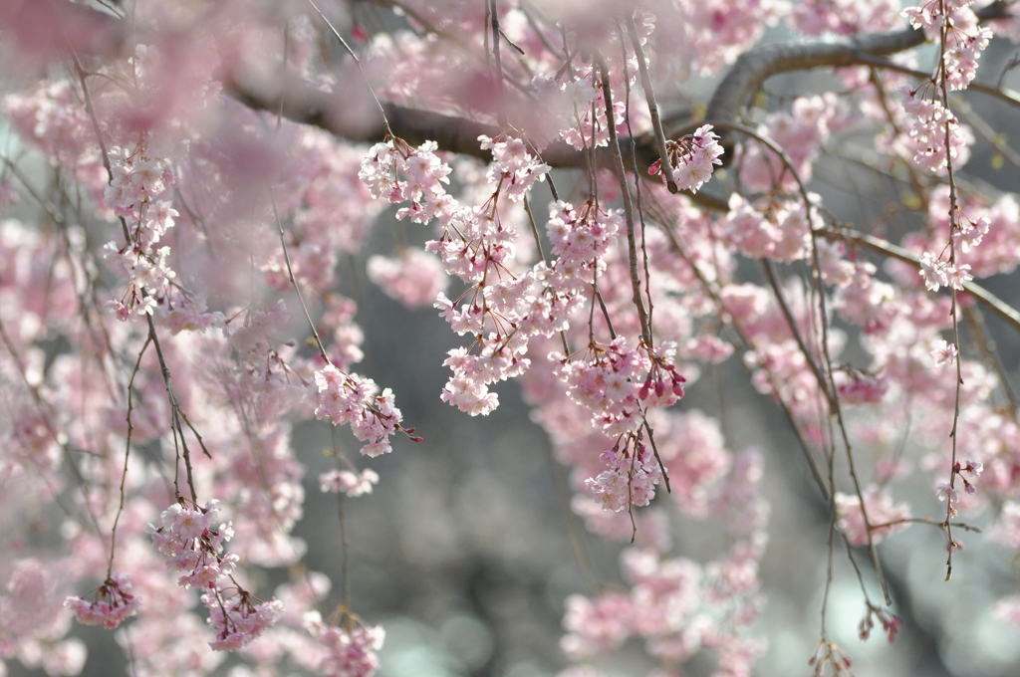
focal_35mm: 300
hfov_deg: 6.9
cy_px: 338
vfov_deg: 4.6
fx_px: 8489
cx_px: 510
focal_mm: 200
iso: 500
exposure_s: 1/2500
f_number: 4
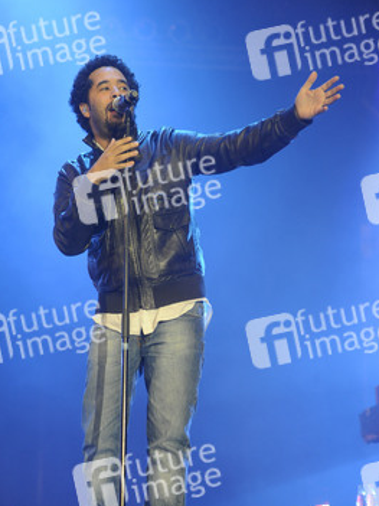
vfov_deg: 17.1
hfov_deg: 12.9
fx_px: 1680
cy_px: 262
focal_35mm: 115
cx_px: 189
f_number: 5.6
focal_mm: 105
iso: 3200
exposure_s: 1/200
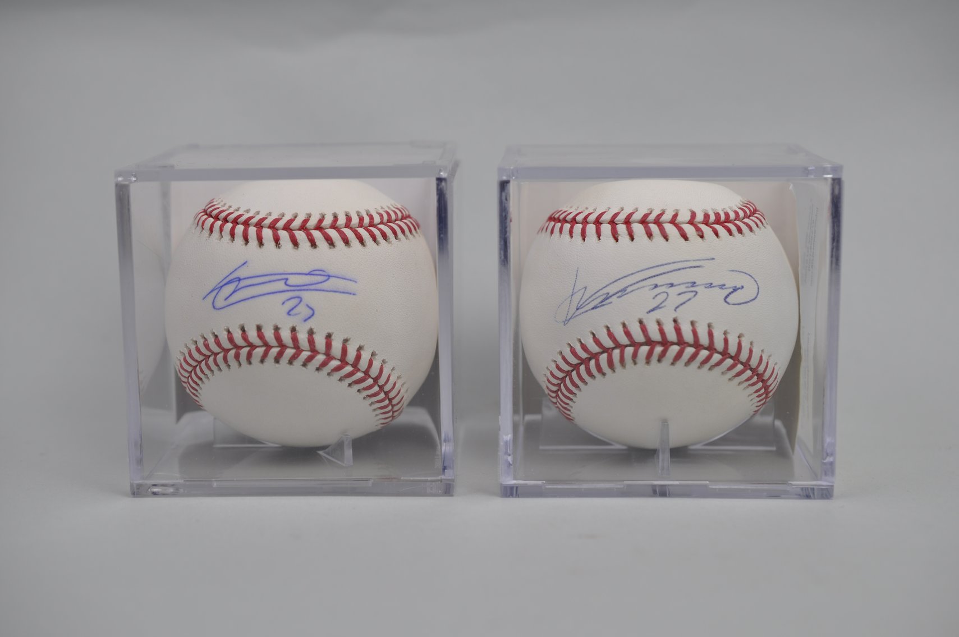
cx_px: 480
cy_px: 318
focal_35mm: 60
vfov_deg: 22.6
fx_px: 1596
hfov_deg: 33.4
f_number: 5
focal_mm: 40
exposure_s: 1/100
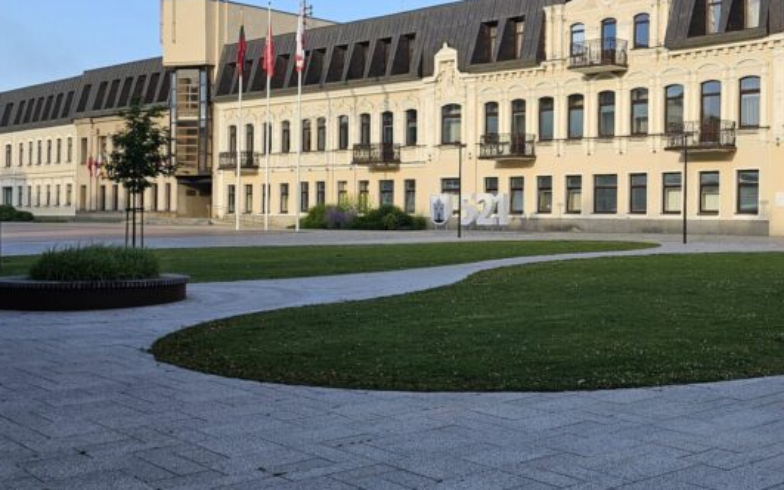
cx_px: 596
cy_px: 213
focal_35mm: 47
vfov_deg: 27.4
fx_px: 1004
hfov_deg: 41.3
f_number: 1.7
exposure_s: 1/472
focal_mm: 6.3
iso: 16
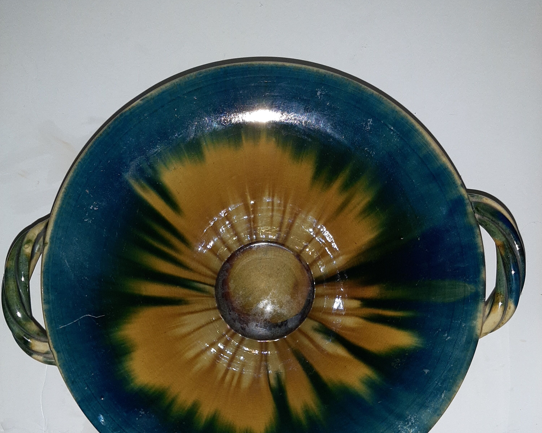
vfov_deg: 42.2
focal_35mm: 34
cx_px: 270
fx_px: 545
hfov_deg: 52.8
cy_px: 318
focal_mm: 3.93
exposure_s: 1/17
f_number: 1.7
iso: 1000
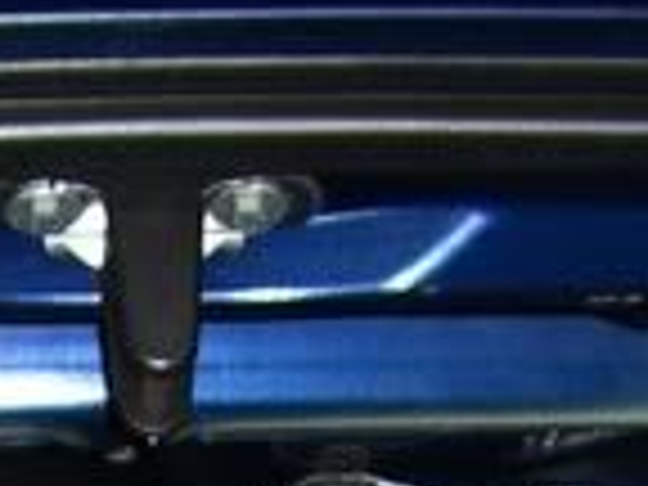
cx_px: 18
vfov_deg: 5.1
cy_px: 1598
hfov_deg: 7.3
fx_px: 5054
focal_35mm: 270
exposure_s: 1/640
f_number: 2.8
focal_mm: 7.9
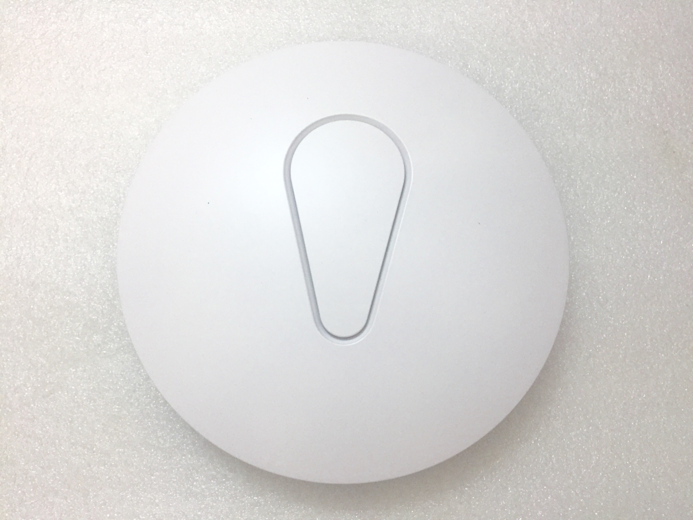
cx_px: 346
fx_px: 581
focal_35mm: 29
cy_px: 260
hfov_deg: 61.7
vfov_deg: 48.2
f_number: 2.2
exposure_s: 1/33
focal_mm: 4.15
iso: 64
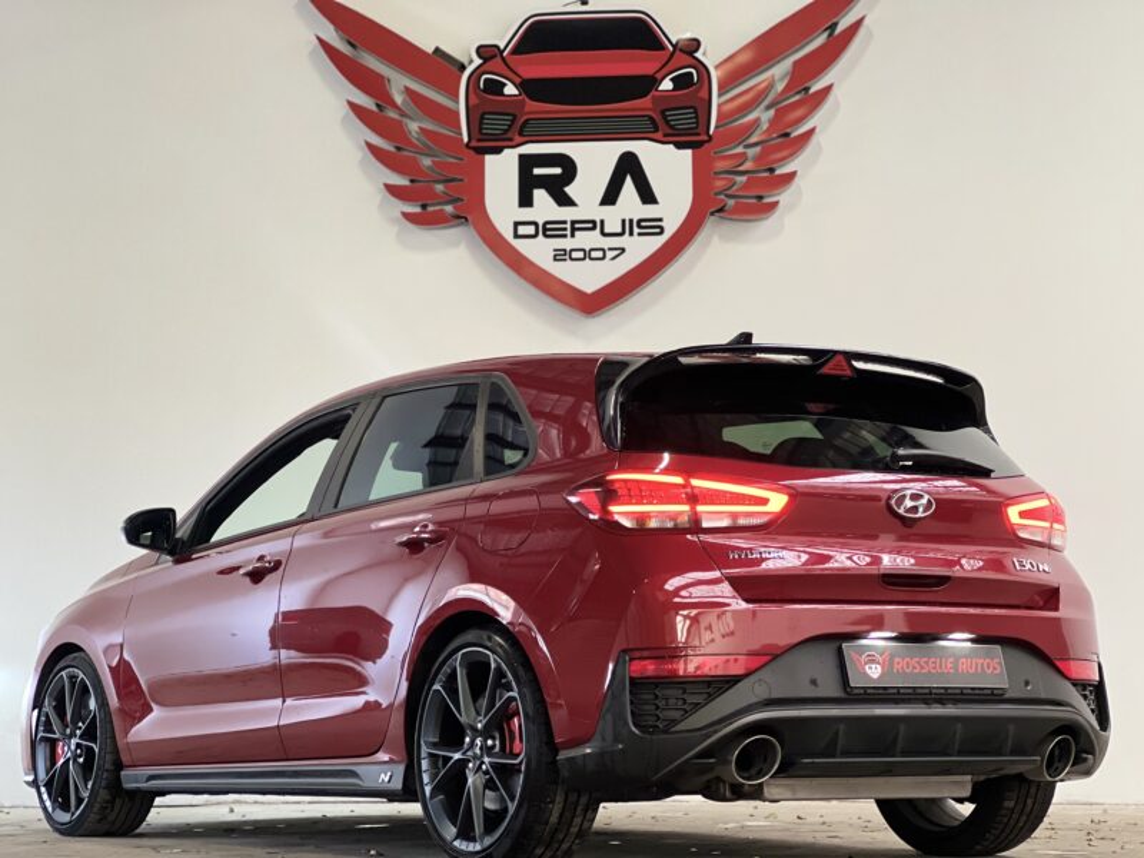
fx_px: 2545
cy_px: 429
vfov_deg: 19.1
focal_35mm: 77
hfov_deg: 25.3
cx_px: 572
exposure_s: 1/33
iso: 400
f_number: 2.8
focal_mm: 9
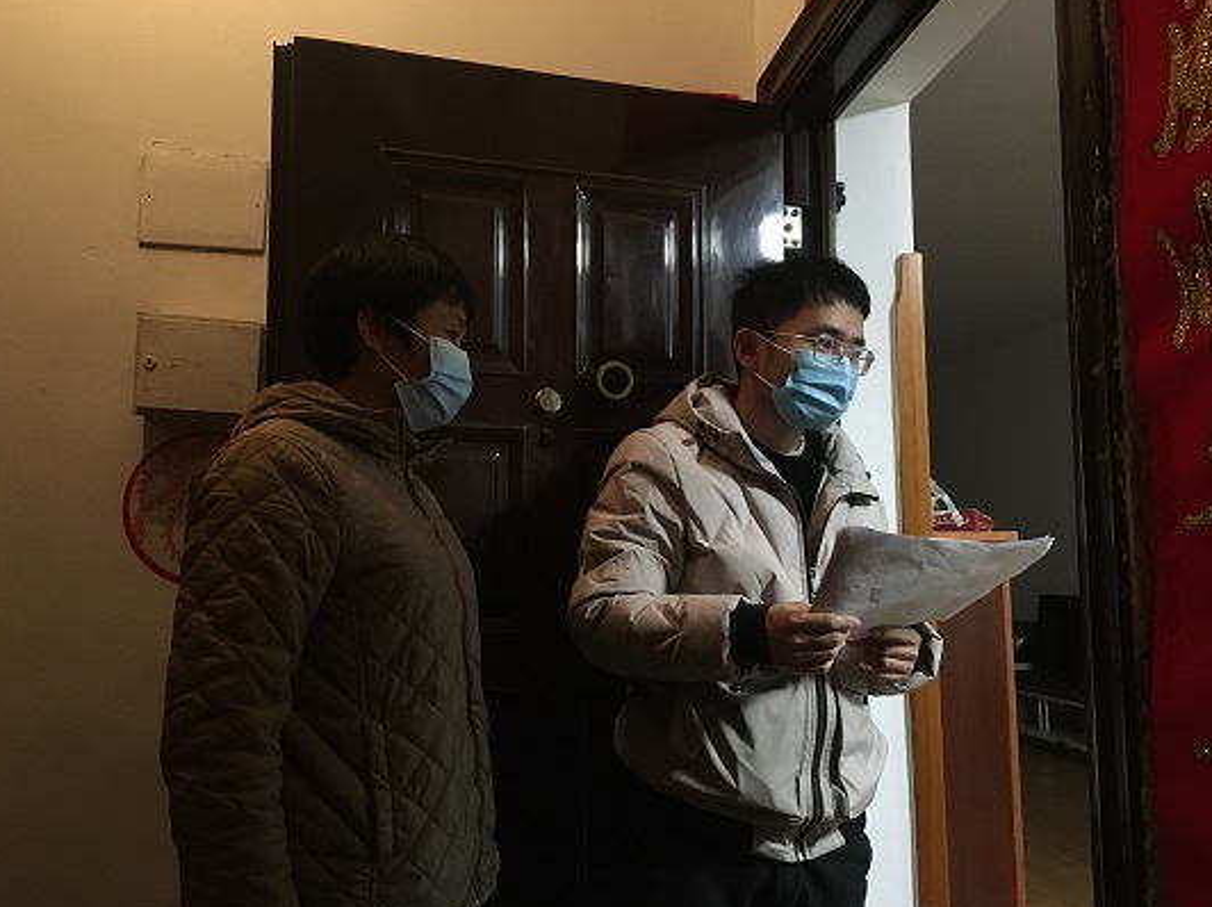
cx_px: 599
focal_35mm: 30
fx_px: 1049
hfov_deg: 60.0
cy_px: 458
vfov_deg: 46.7
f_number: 2.2
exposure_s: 1/17
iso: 200
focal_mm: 4.15
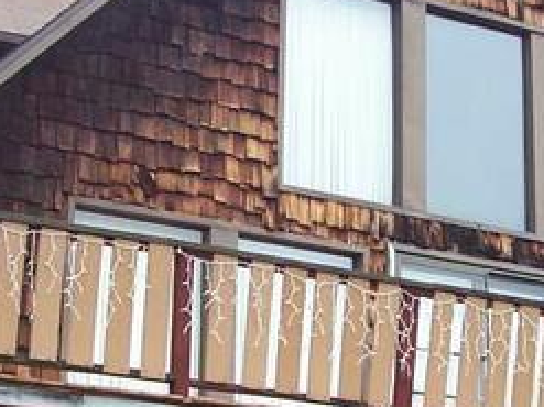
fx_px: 1728
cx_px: 271
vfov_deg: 13.4
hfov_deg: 17.9
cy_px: 279
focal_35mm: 110
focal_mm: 5.6
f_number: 2.7
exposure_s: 1/90
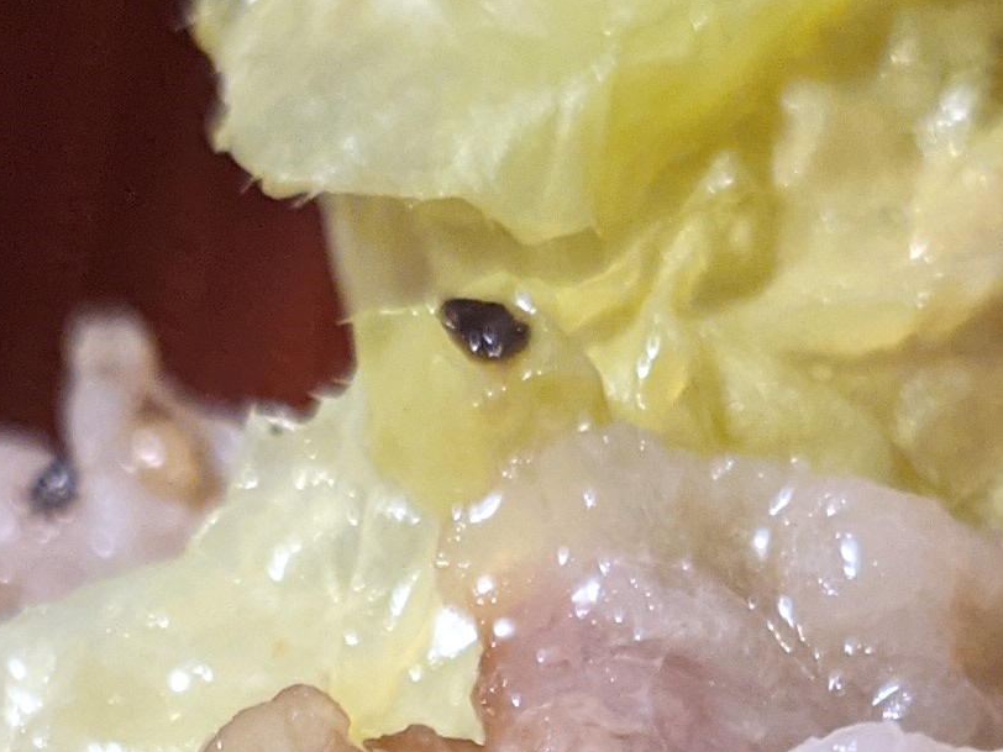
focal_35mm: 134
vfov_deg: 10.3
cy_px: 1467
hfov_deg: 14.7
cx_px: 600
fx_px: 3883
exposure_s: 1/23.8
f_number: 1.73
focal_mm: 4.38
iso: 264
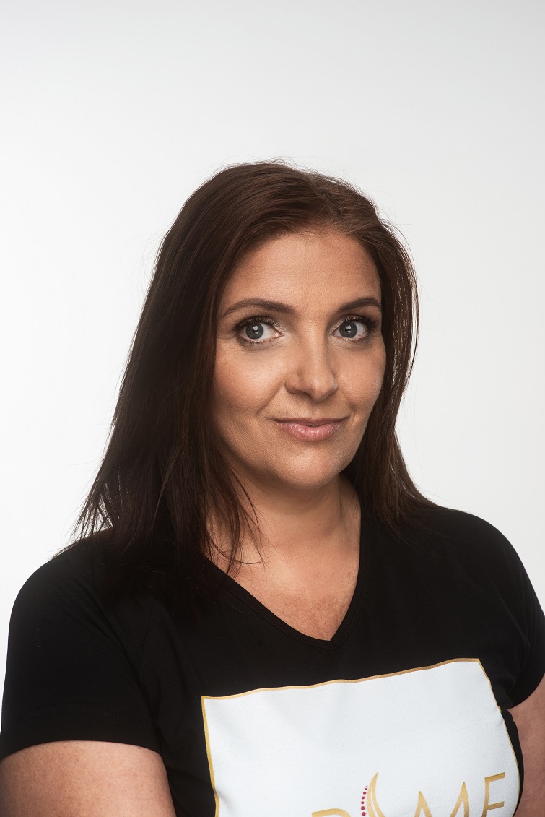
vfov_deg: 23.9
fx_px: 1928
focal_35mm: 85
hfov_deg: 16.1
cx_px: 272
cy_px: 408
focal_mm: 85
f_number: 9
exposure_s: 1/125
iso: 100
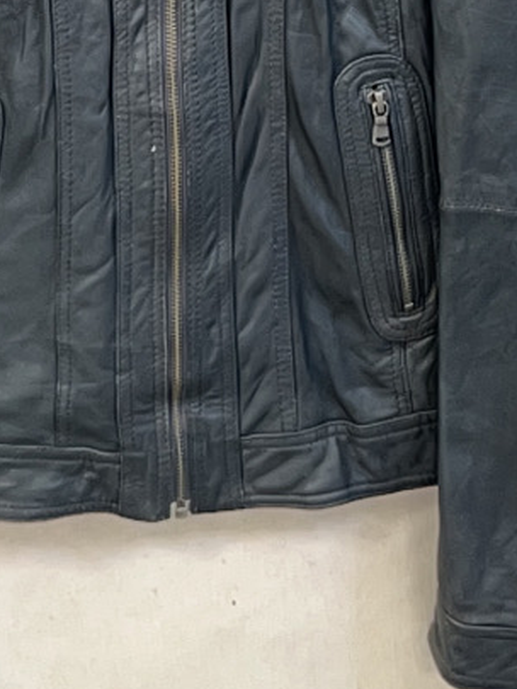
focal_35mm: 72
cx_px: 122
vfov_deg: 24.9
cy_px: -95
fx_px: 1433
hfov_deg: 20.3
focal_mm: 5.1
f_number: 1.6
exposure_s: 1/60
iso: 64
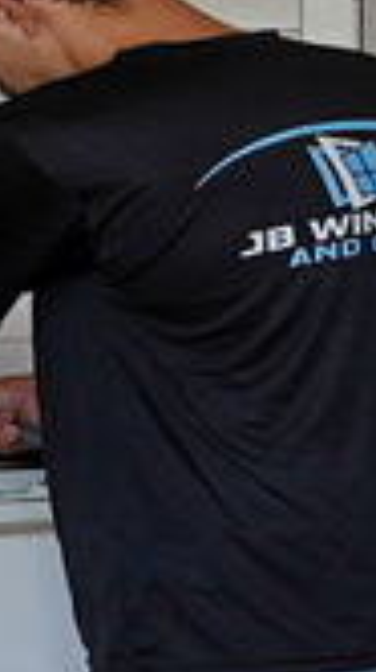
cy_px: 342
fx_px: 2133
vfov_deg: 17.9
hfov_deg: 9.4
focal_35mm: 120
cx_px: -408
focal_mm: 19
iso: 400
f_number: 4
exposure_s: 1/160
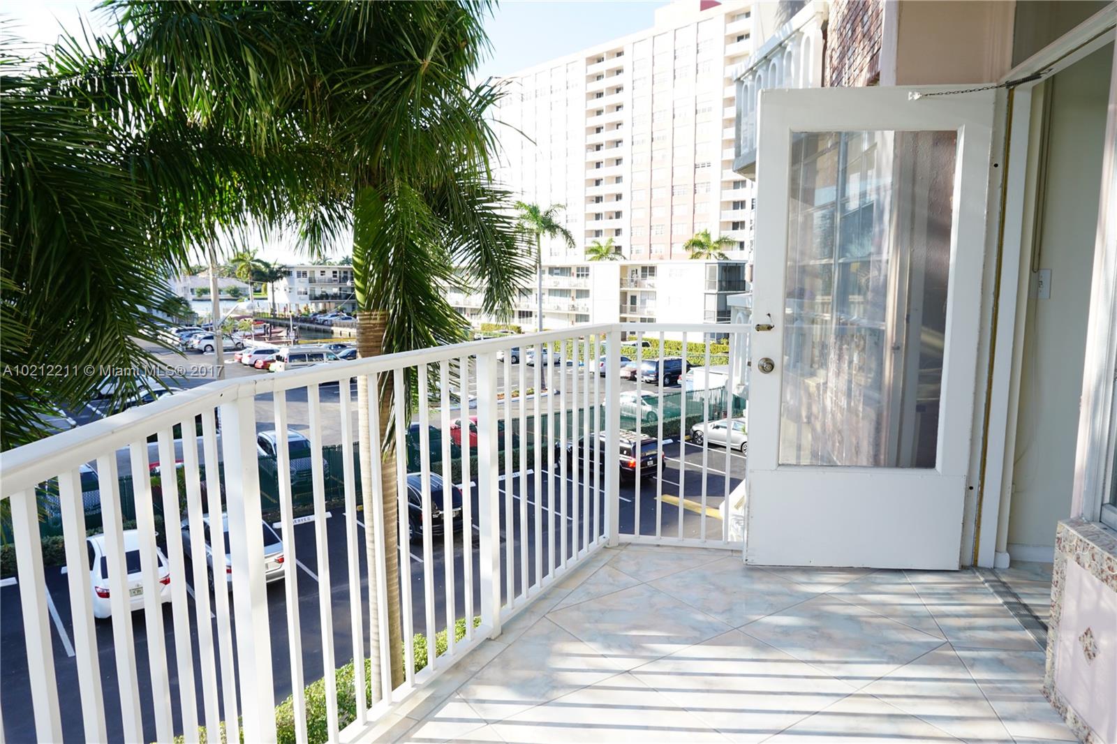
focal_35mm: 24
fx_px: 744
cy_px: 372
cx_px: 558
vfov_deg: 53.1
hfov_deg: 73.8
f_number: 7.1
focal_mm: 16
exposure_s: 1/80
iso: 100
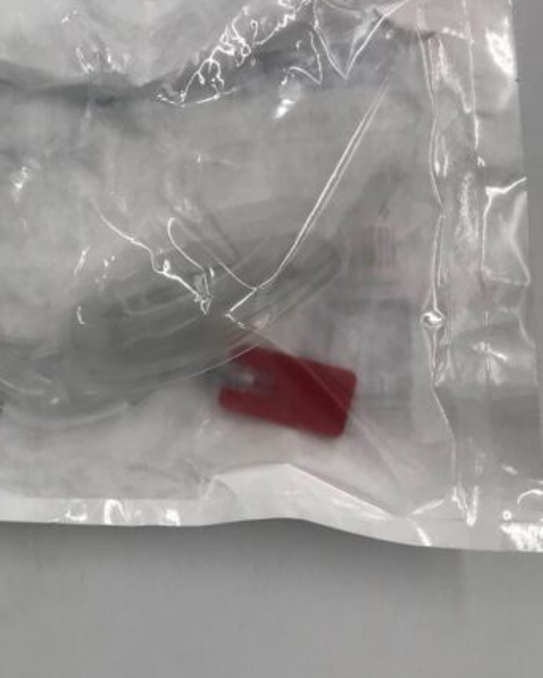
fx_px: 1285
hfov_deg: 21.3
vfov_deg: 29.5
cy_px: 279
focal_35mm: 64
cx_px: -187
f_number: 1.8
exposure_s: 1/234
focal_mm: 3.99
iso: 20
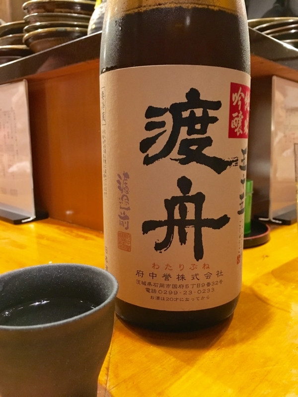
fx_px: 333
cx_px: 149
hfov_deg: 48.2
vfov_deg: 61.7
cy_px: 198
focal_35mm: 29
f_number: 2.2
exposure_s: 1/20
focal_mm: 4.15
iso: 200
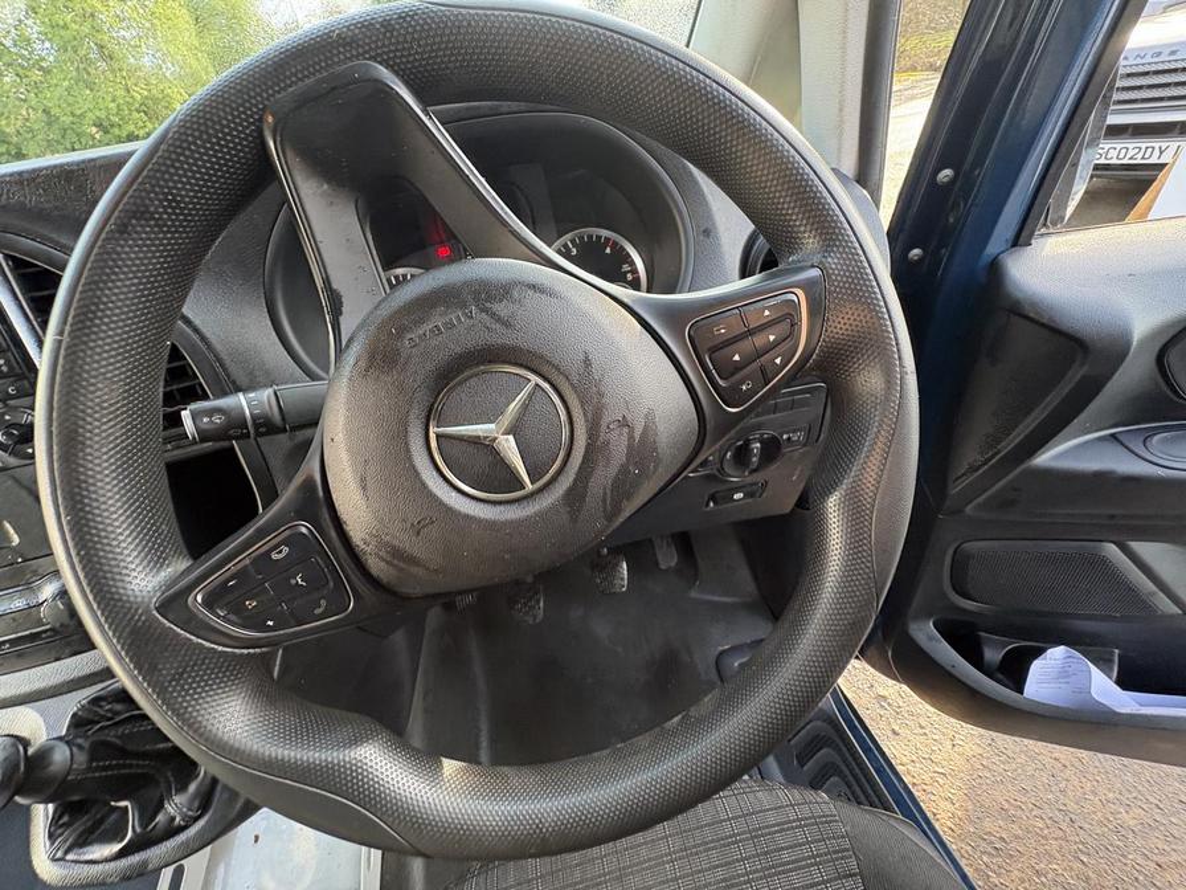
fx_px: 480
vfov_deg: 85.7
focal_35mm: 14
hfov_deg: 102.1
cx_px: 593
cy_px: 445
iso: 200
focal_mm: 2.22
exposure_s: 1/63
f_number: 2.2
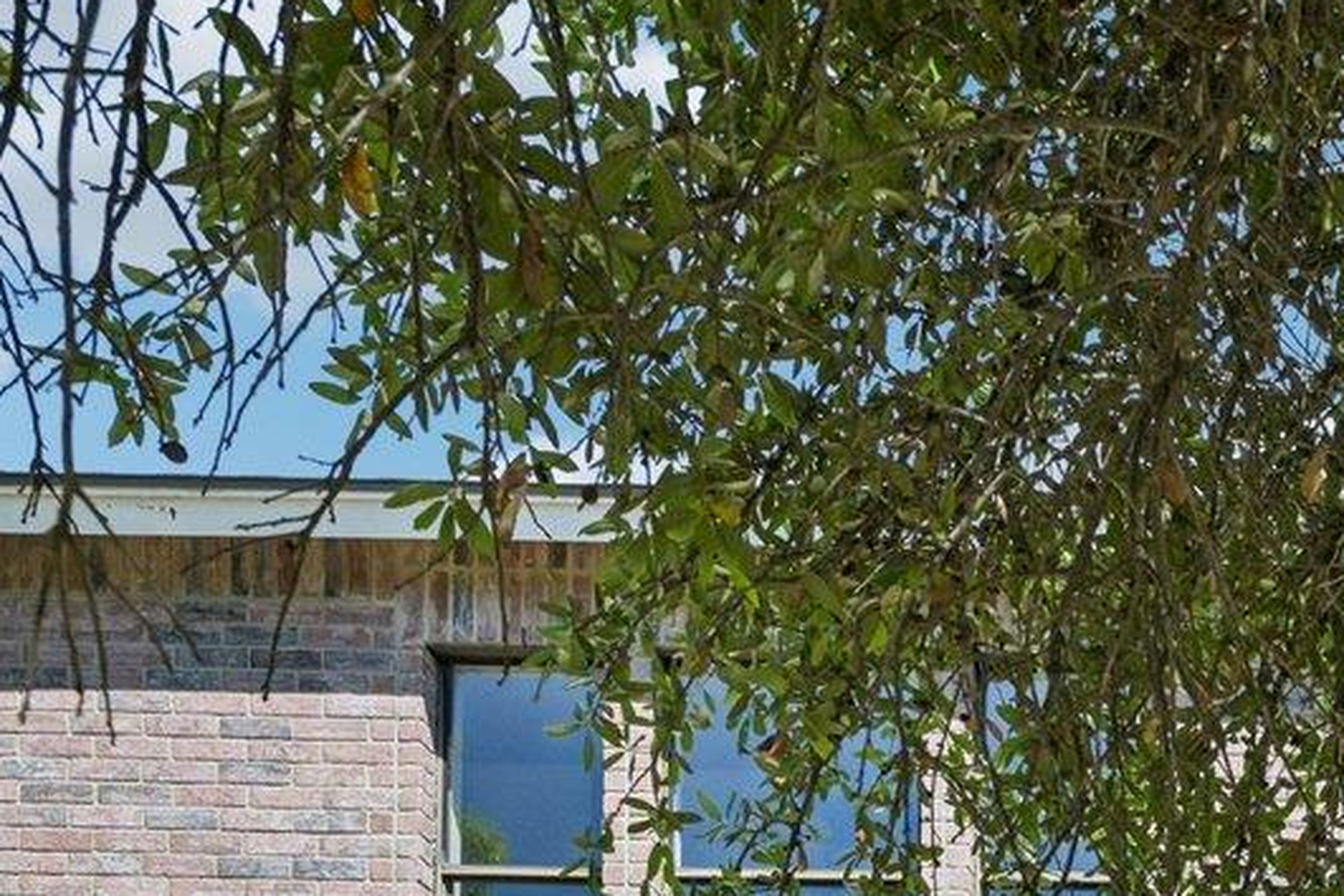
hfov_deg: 32.3
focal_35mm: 54
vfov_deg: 19.1
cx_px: 1493
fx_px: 2016
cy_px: 1616
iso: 100
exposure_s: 1/500
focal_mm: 14
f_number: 6.7
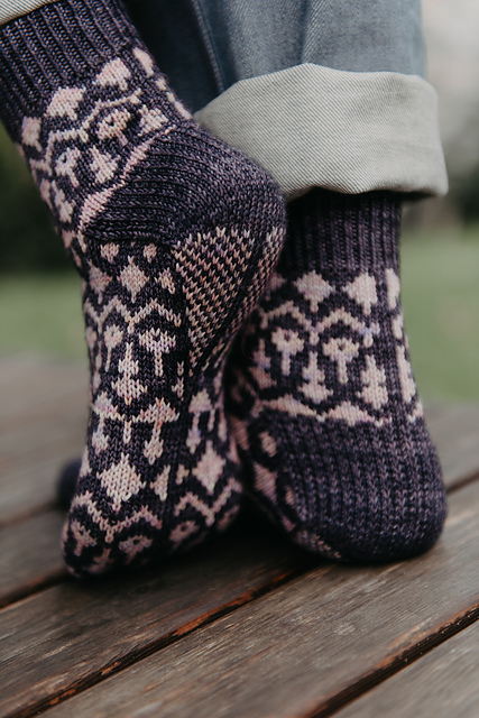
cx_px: 240
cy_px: 359
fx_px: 1197
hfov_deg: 22.6
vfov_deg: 33.4
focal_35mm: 60
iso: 200
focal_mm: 60
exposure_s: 1/800
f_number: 2.8
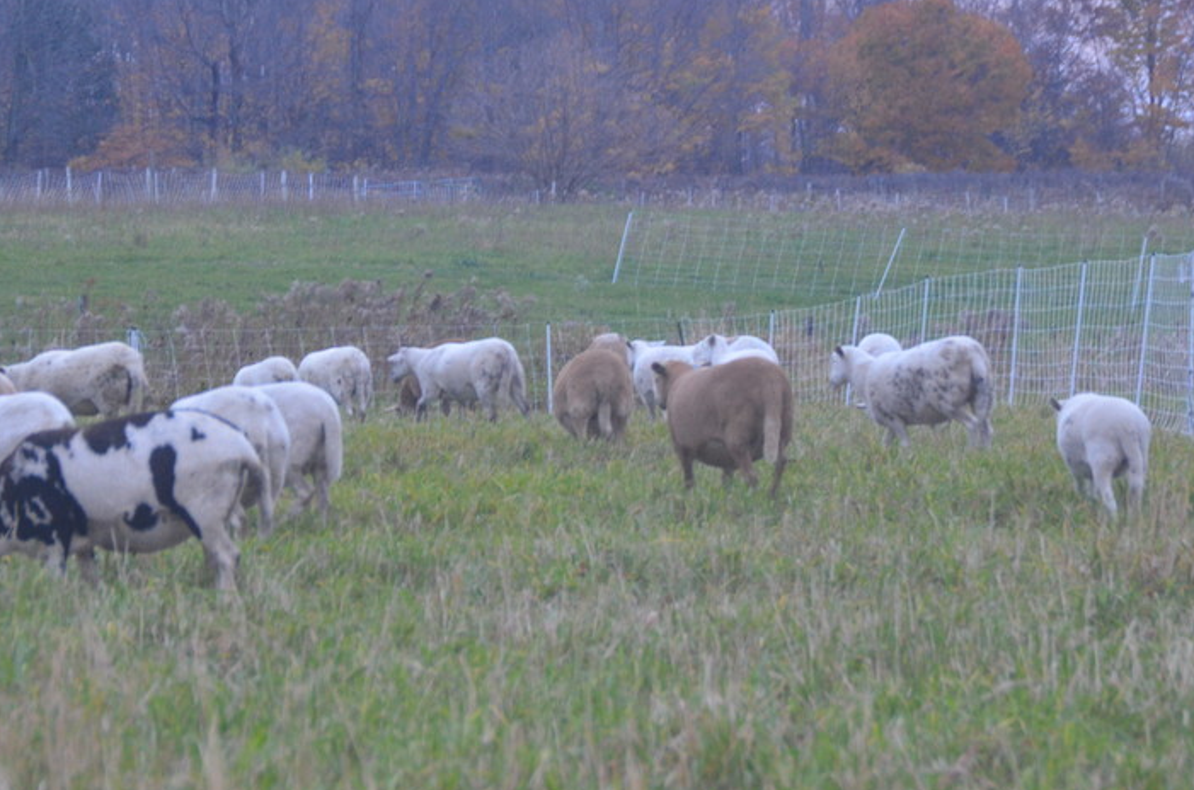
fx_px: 8703
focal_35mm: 263
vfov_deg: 5.2
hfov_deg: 7.8
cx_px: 475
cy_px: 369
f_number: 5.6
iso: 1400
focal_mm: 120
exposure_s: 1/60
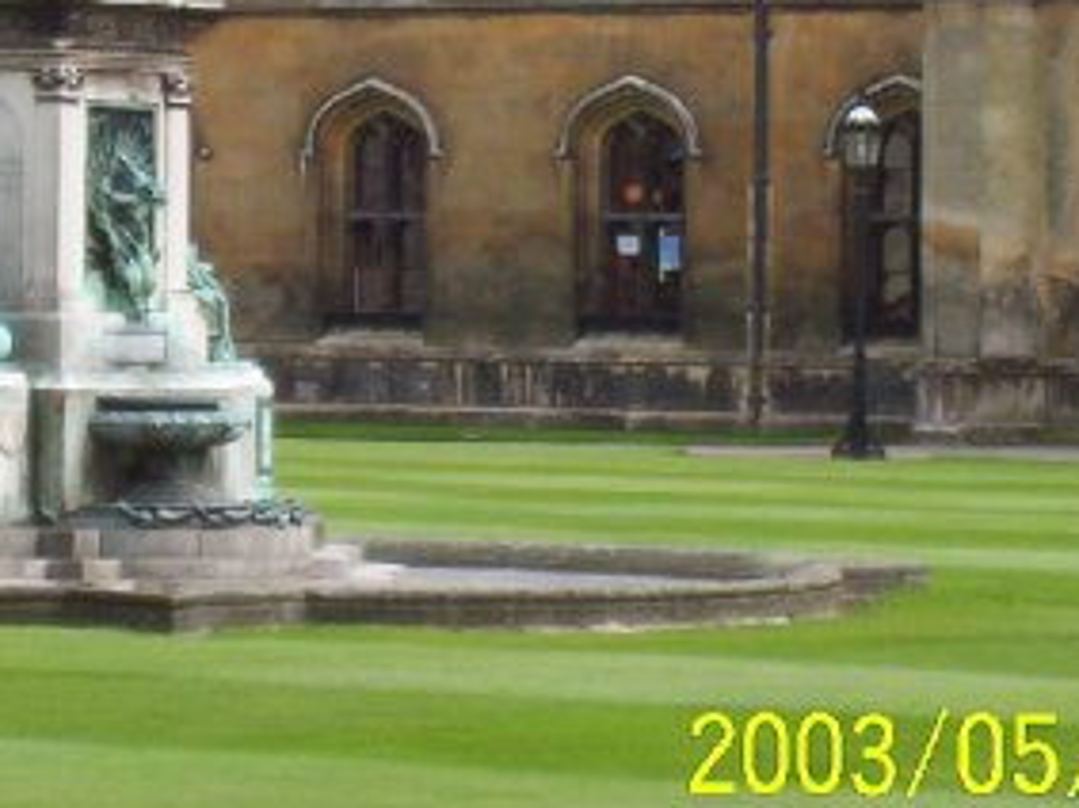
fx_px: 7602
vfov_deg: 6.1
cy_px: 53
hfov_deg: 8.1
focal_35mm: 244
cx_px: 122
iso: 100
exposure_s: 1/358
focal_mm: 16.61
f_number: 4.72
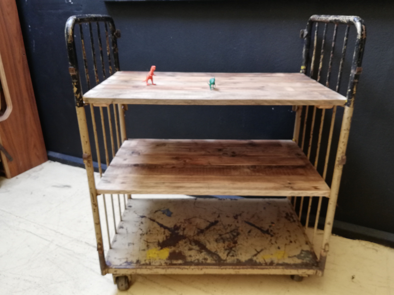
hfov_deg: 65.3
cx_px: 197
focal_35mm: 27
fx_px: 307
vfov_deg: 51.4
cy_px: 148
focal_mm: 3.81
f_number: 2.2
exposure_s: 1/50
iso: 160
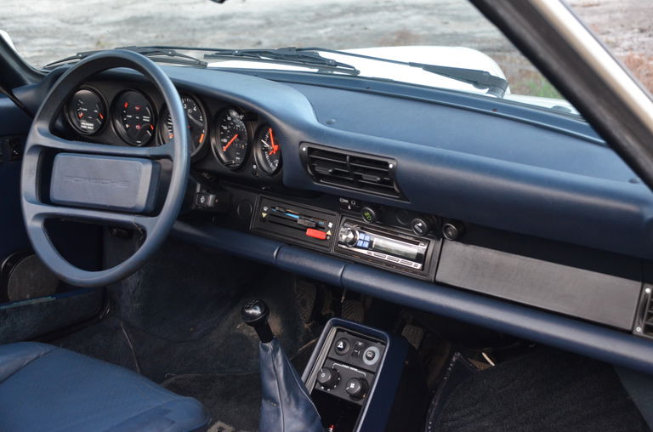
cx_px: 326
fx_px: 1303
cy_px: 216
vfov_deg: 18.8
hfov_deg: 28.1
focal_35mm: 72
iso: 1250
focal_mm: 48
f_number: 4.8
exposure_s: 1/30
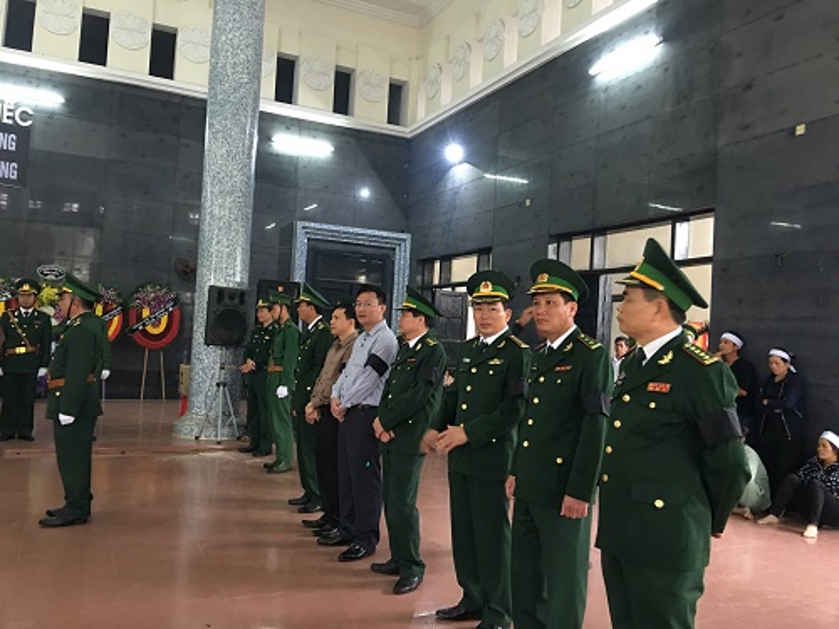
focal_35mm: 29
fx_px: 703
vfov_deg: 48.2
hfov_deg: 61.7
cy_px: 314
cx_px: 420
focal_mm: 4.15
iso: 100
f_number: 2.2
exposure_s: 1/10
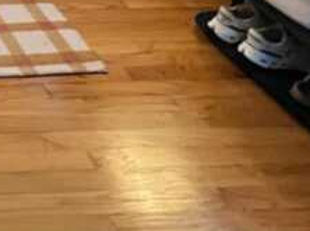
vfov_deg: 17.1
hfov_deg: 22.5
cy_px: -242
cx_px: -215
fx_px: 537
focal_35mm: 60
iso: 500
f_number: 1.8
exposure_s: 1/60
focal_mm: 1.57
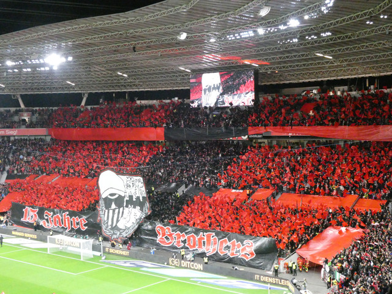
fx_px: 566
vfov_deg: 29.1
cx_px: 196
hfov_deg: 38.2
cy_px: 147
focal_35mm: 50
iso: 2000
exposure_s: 1/125
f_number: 4.1
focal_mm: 9
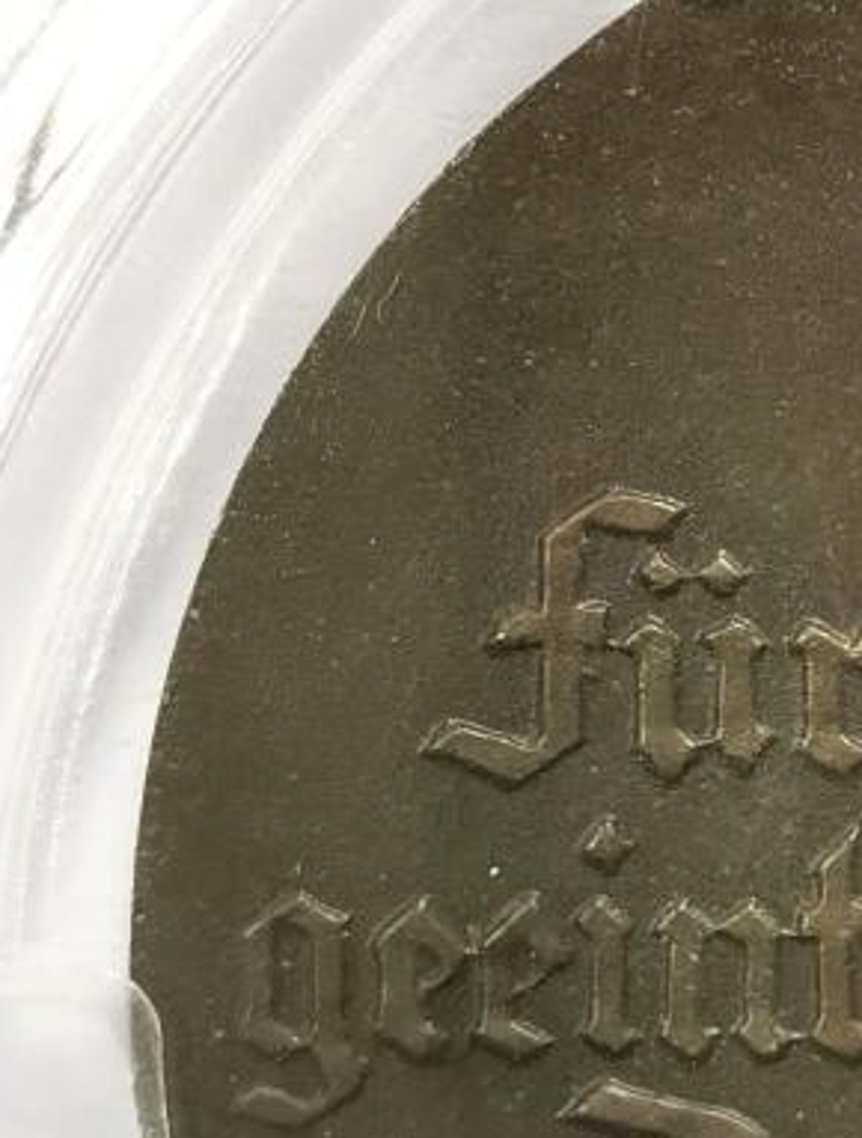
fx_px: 8382
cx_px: 1281
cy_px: 217
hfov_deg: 5.8
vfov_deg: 7.8
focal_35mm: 254
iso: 250
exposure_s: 1/100
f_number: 16
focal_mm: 5.56
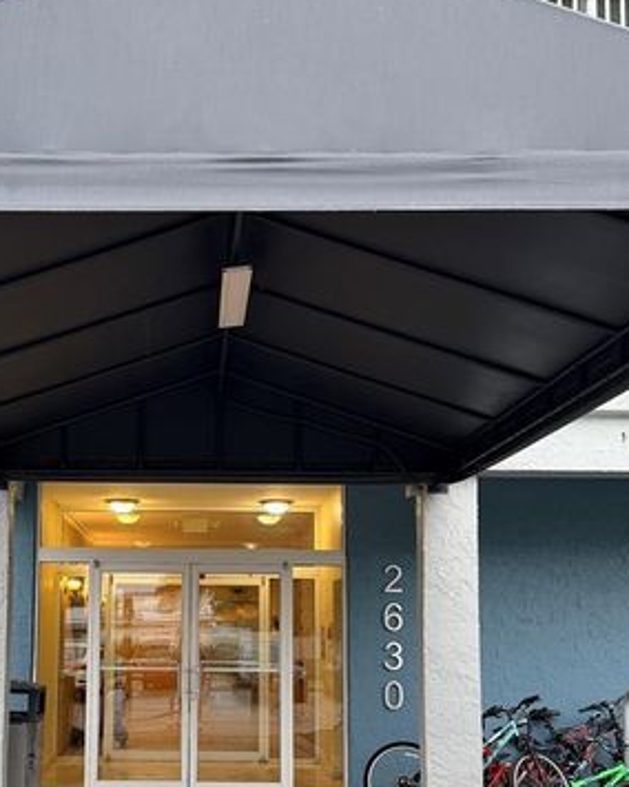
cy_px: 551
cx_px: 186
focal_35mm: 44
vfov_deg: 41.2
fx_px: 1024
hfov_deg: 33.7
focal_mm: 6.76
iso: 125
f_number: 1.78
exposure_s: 1/60
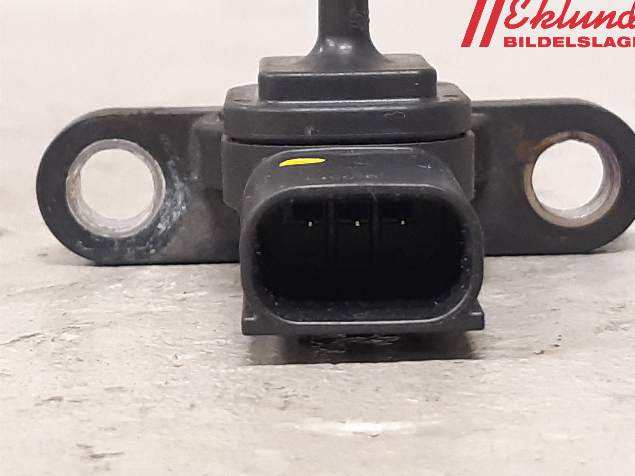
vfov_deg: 51.4
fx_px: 495
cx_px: 329
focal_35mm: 27
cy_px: 240
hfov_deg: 65.3
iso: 250
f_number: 1.7
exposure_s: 1/33
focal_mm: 3.93
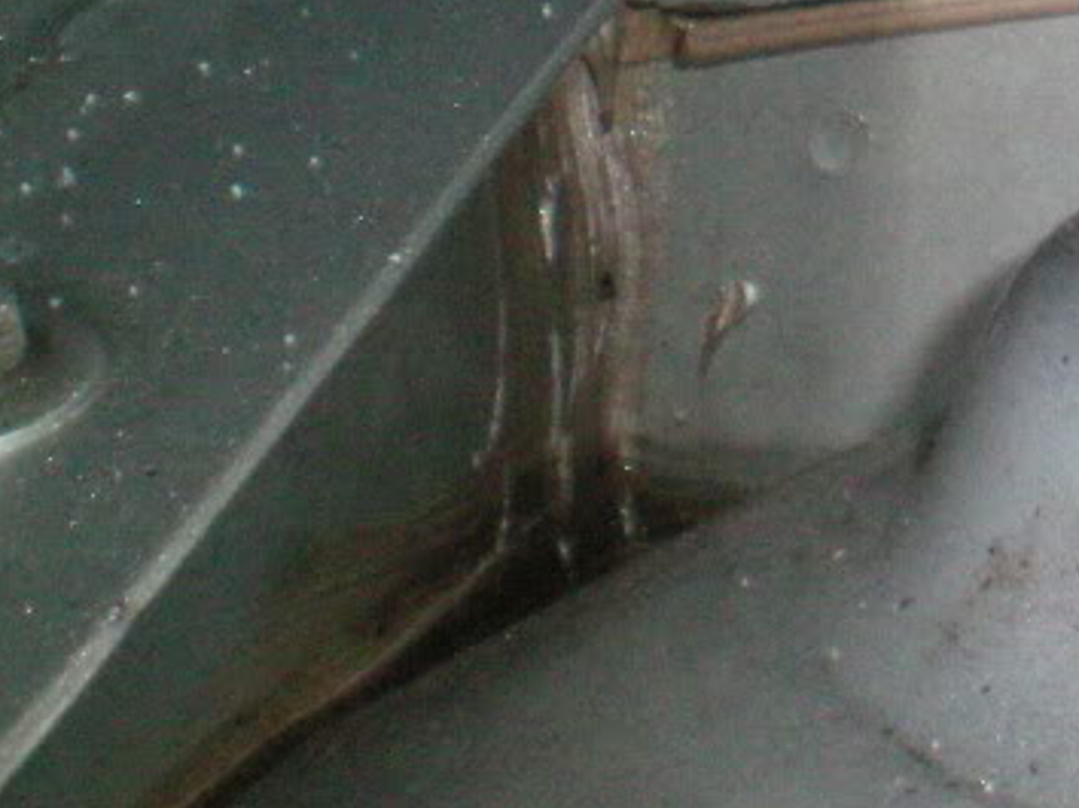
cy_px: 85
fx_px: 3426
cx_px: 1478
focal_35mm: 110
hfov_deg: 16.7
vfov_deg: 13.3
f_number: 4.6
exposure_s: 1/60
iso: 400
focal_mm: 6.3
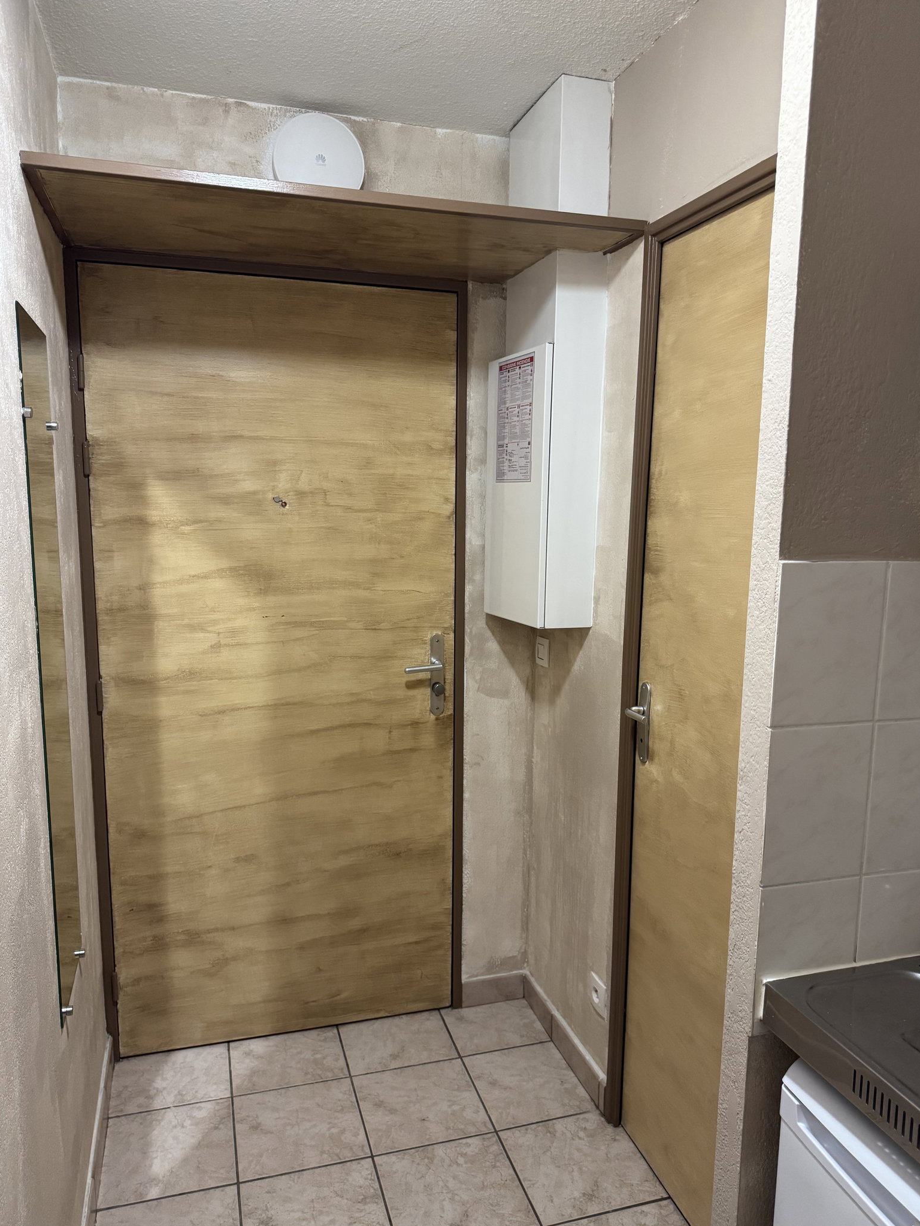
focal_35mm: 25
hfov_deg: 54.9
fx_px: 886
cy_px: 636
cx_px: 458
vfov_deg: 69.4
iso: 500
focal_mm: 6.76
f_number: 1.78
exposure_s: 1/50
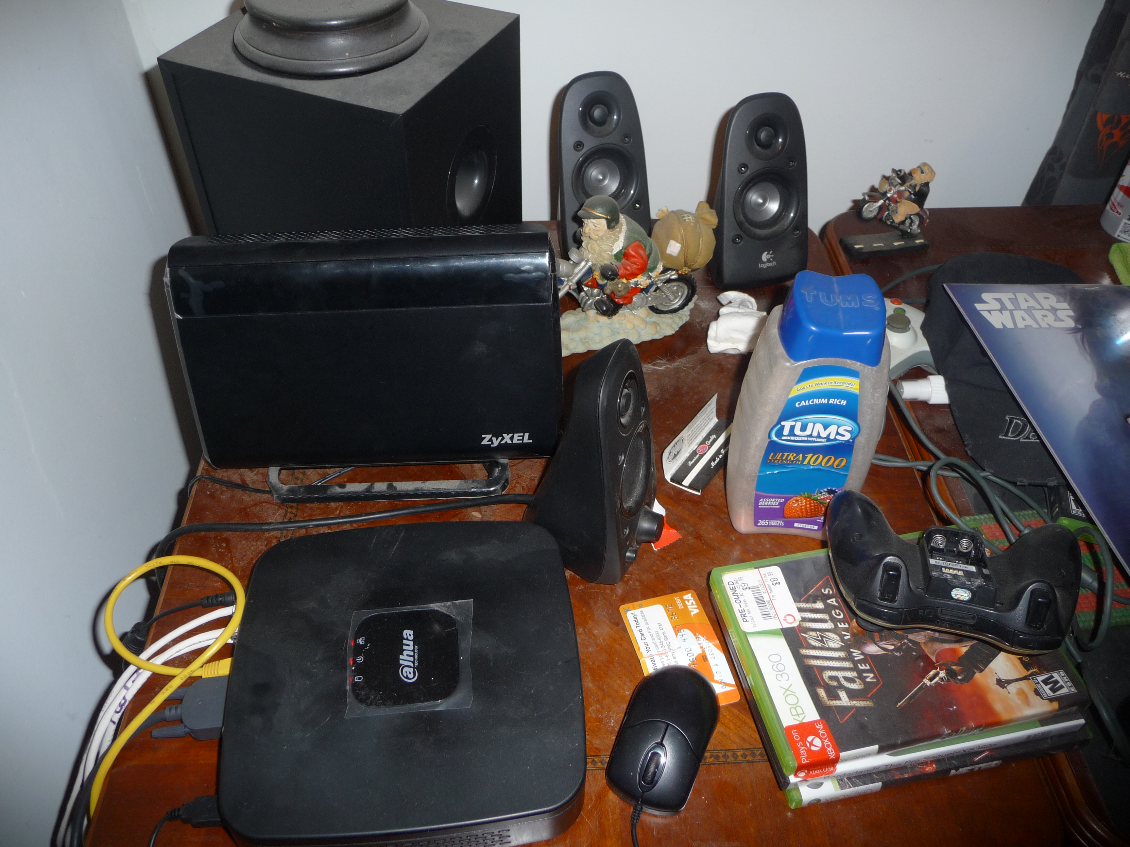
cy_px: 424
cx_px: 565
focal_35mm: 28
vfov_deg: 49.7
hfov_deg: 63.4
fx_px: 914
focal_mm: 4.7
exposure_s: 1/30
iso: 100
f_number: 3.3
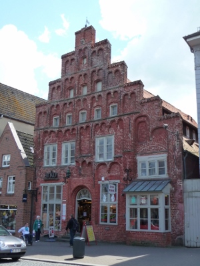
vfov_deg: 43.9
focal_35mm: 43
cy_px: 133
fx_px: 331
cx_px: 100
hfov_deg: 33.6
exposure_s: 1/250
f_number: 4
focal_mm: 7.1
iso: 160
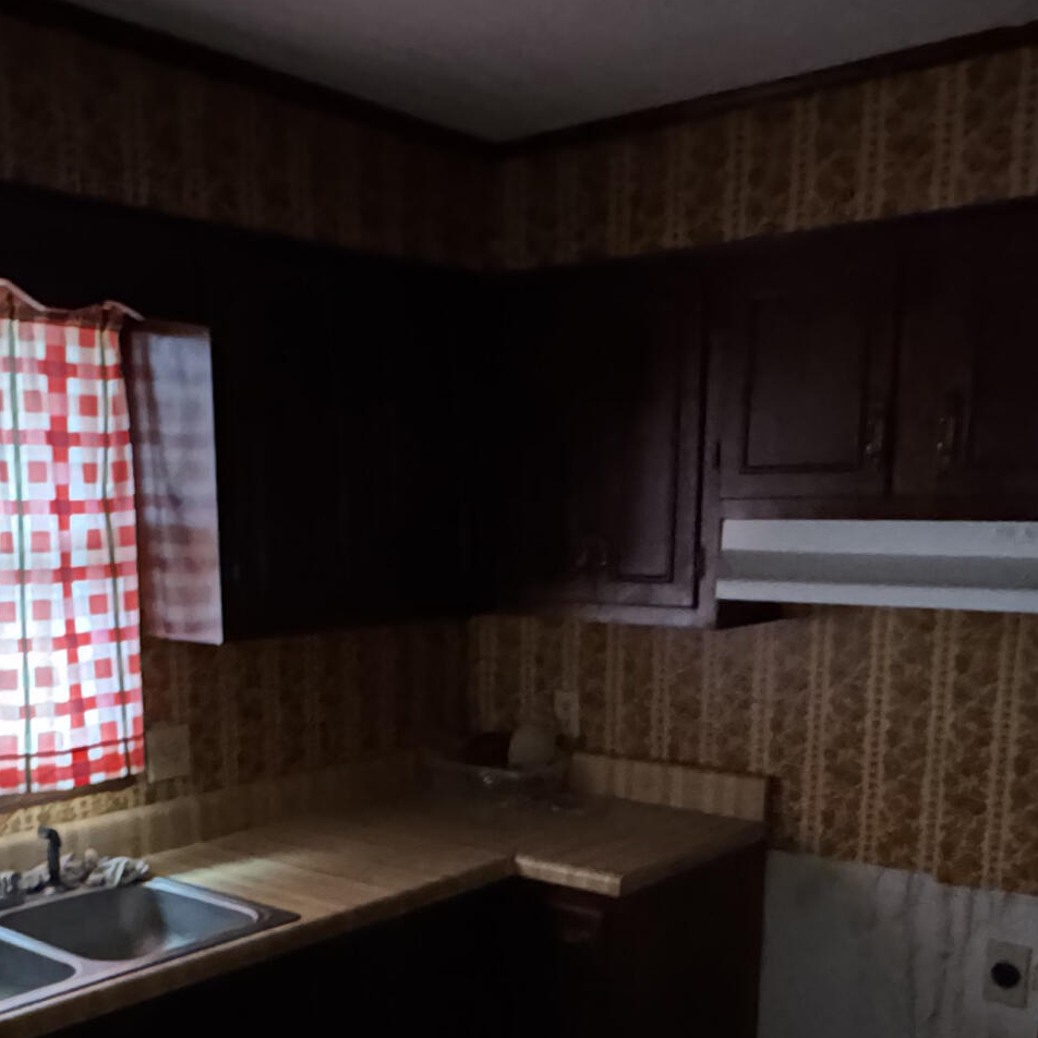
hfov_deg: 42.4
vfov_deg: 41.7
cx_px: 374
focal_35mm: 39
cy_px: 770
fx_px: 1323
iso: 1250
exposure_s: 1/40
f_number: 2.2
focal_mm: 2.22
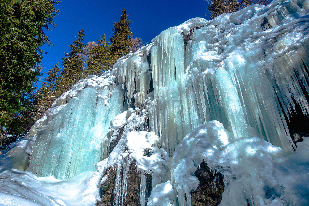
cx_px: 154
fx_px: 283
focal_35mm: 33
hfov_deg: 57.2
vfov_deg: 40.0
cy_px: 103
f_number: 5.6
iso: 125
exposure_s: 1/200
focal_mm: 12.06
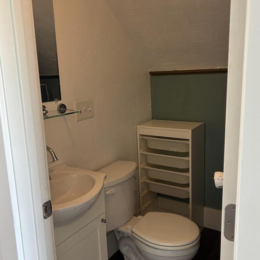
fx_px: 280
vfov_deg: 49.7
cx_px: 126
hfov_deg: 49.7
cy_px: 128
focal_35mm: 33
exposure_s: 1/60
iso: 200
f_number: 1.5
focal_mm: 5.7
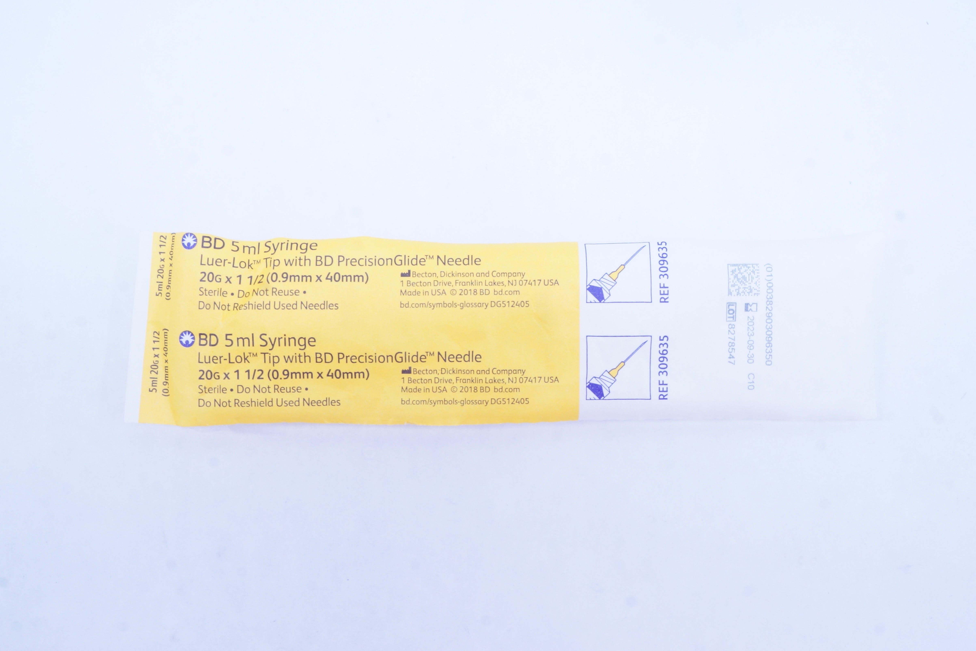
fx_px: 1207
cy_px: 322
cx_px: 499
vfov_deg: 30.2
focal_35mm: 45
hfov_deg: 44.0
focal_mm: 29
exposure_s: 1/10
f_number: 14
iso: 400
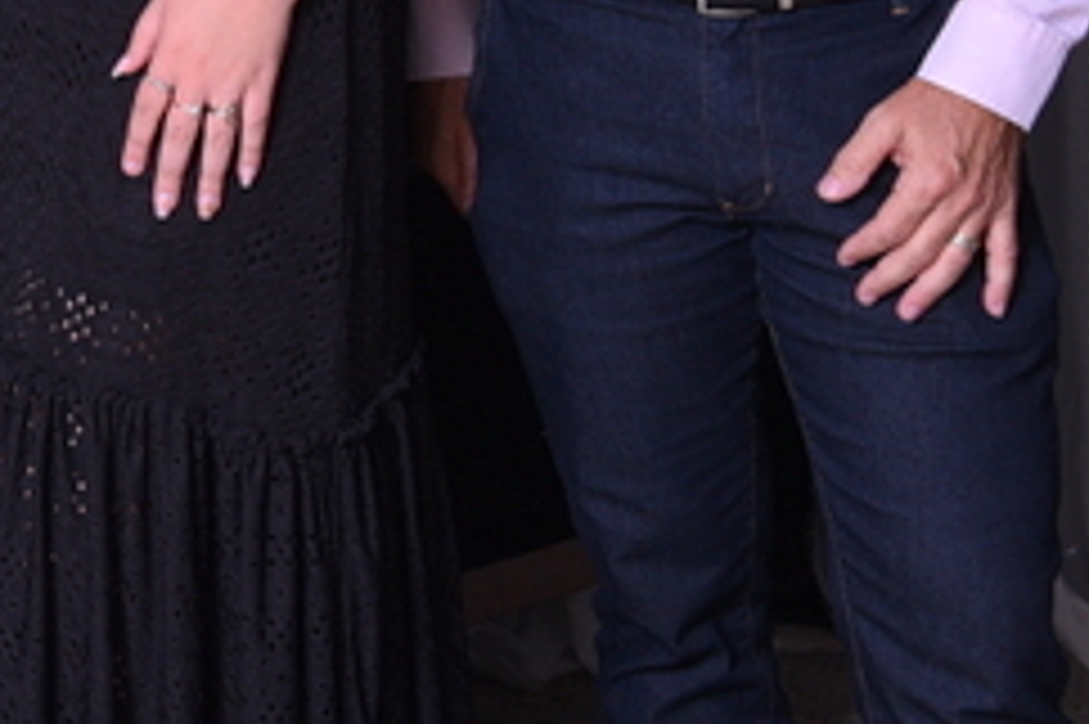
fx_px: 4202
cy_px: -261
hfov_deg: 13.8
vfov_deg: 9.6
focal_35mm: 139
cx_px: -567
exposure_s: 1/160
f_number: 7.1
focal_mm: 42
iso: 500
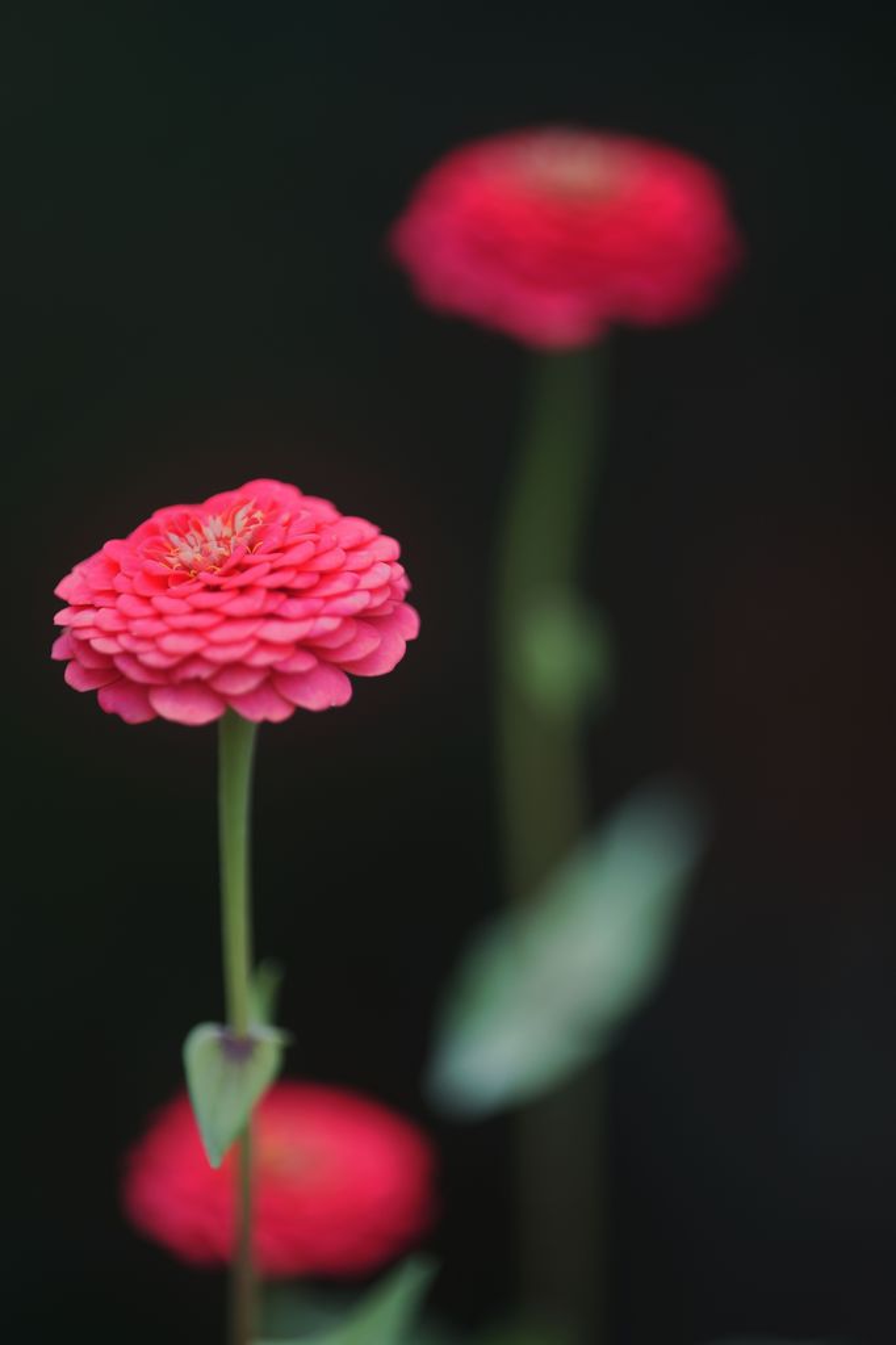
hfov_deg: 7.6
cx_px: 448
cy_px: 672
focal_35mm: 180
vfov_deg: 11.4
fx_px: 6724
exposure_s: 1/200
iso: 125
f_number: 2.8
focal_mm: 180
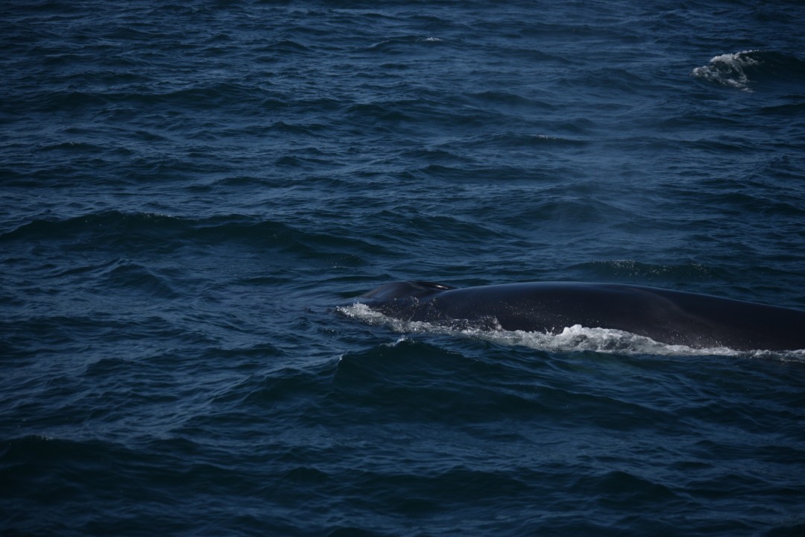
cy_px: 268
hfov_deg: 12.2
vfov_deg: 8.2
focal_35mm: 168
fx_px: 3756
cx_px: 402
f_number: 4.8
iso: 200
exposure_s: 1/4000
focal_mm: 112
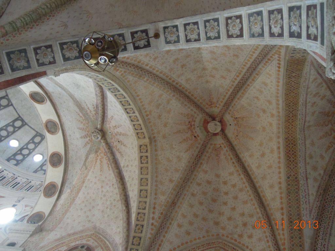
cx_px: 168
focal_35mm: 31
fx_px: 300
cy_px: 126
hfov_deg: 58.4
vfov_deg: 45.4
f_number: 3
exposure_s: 1/13
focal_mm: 5.5
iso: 560
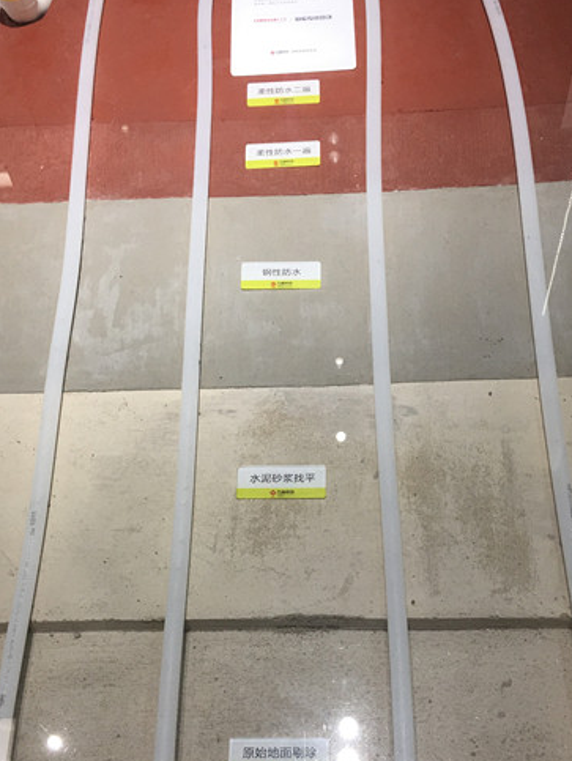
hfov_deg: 30.3
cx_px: 280
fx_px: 1056
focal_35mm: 48
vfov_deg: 39.2
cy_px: 507
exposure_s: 1/33
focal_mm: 4.15
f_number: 2.2
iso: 32
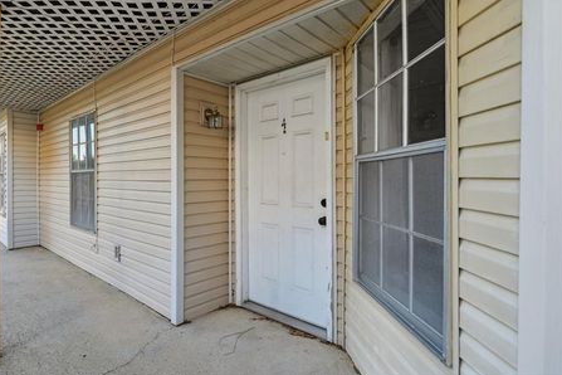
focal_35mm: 19
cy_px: 169
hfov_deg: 86.6
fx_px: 297
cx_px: 250
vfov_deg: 64.4
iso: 400
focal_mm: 17
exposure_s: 1/40
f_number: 11
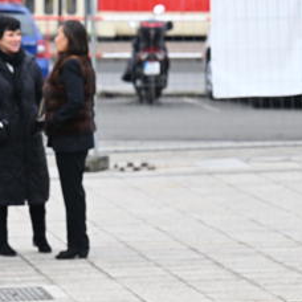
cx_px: -136
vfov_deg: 4.5
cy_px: 291
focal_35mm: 385
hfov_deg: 4.5
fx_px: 3800
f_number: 5.6
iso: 1000
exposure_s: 1/500
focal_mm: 150
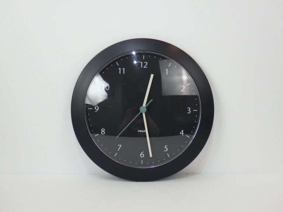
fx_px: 417
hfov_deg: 37.5
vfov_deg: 28.6
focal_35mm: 51
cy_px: 106
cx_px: 142
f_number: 4.4
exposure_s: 1/40
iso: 125
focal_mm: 9.1
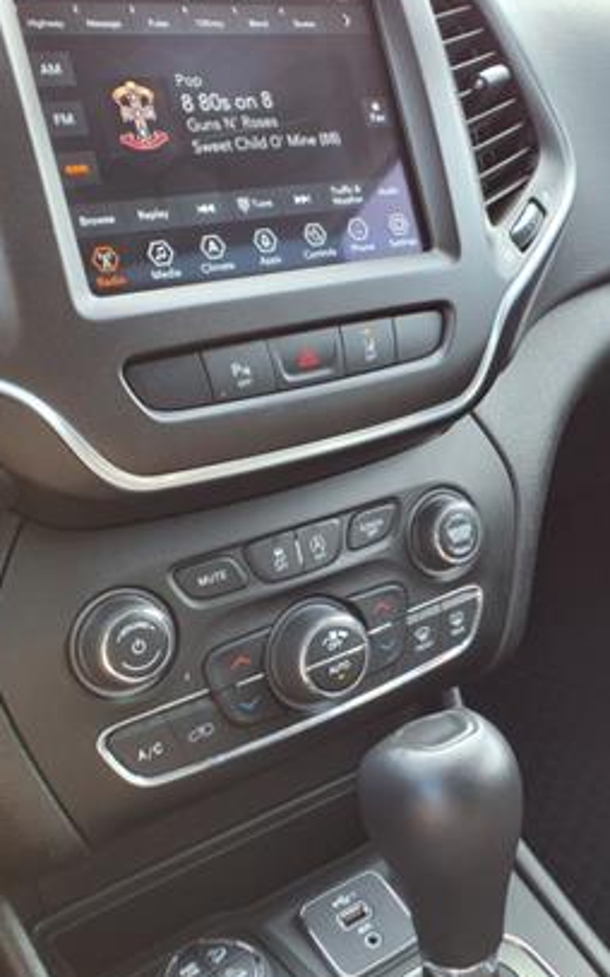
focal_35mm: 45
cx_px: 519
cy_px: 434
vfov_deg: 44.3
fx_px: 1198
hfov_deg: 27.8
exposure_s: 1/60.2
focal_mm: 3.58
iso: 40
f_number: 1.9
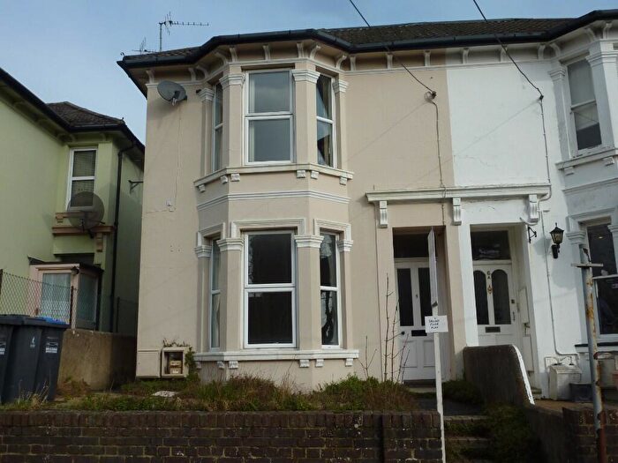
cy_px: 232
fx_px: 571
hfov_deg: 56.8
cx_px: 309
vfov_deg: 44.2
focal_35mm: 32
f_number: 5.6
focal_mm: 5.3
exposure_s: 1/500
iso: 80
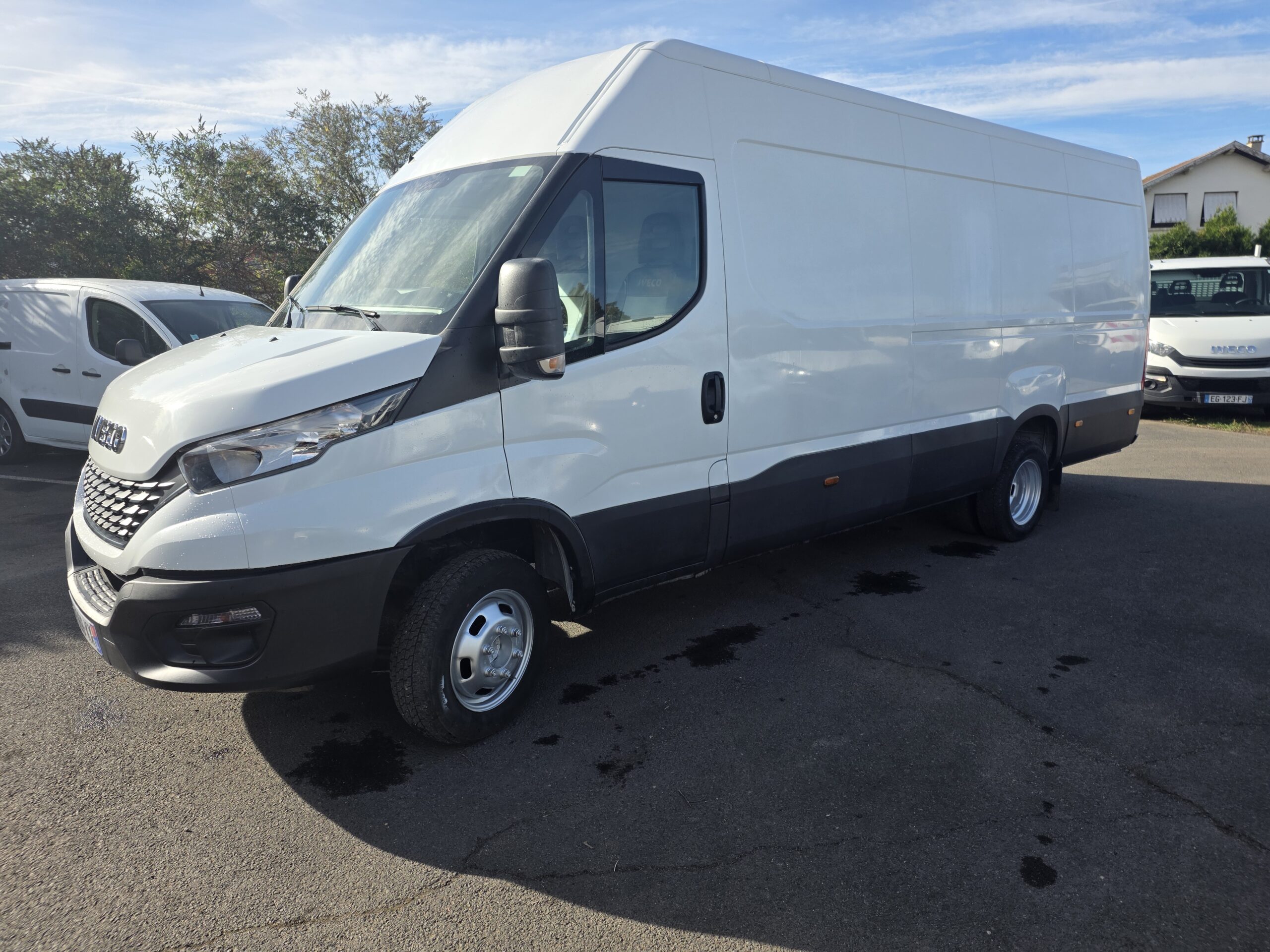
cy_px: 476
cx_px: 635
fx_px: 844
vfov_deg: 58.9
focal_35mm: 23
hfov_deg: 73.9
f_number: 1.7
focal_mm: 6.25
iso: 80
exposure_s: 1/3446
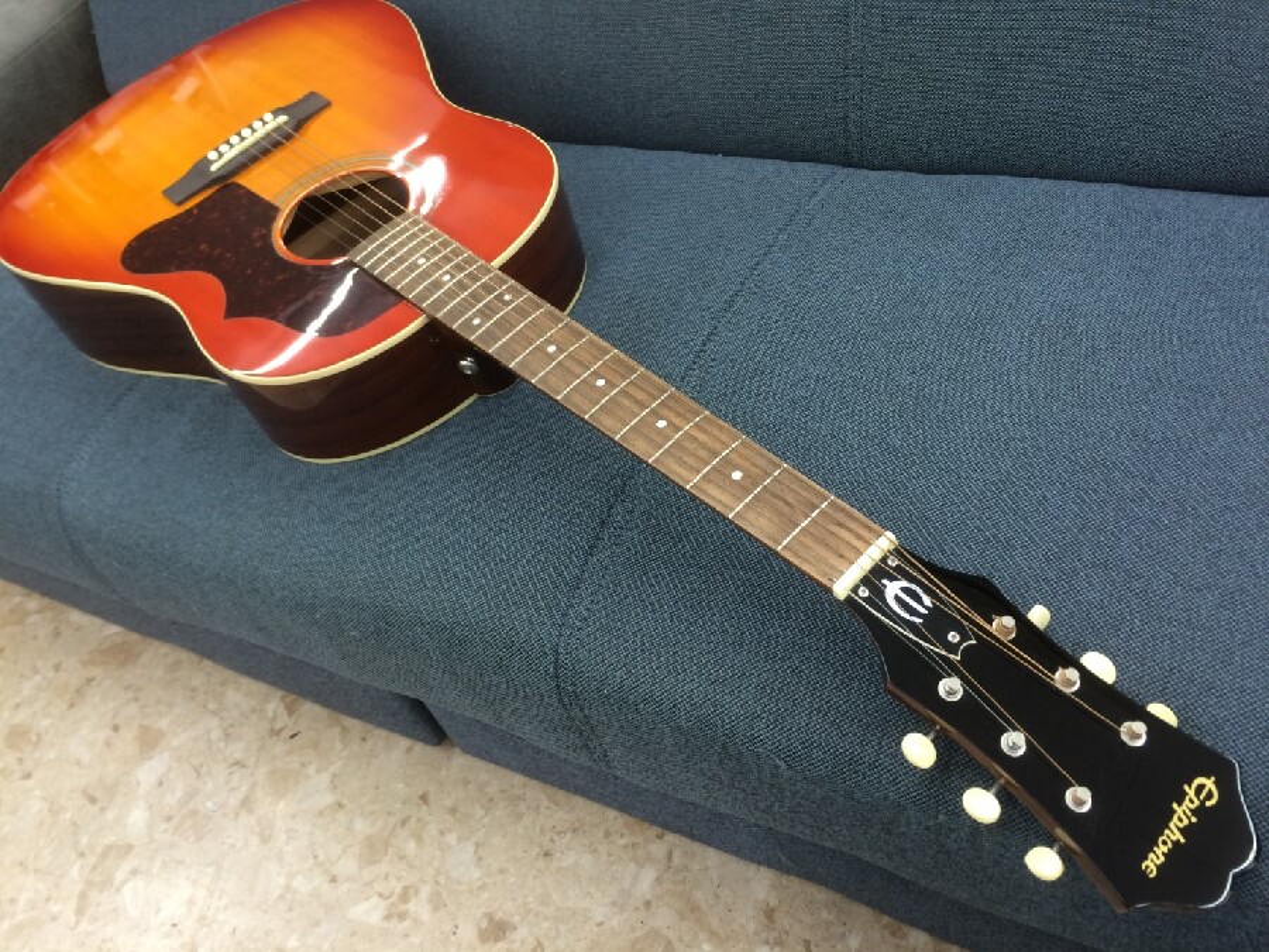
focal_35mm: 29
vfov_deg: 48.2
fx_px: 1063
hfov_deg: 61.7
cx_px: 634
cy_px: 476
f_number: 2.2
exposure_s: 1/30
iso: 80
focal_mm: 4.15
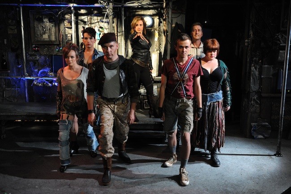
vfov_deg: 35.0
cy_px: 97
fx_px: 307
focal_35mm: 38
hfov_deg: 50.7
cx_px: 146
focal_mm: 38
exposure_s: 1/60
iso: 1600
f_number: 3.2
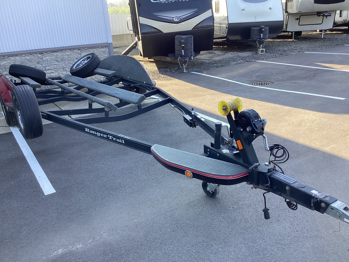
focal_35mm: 31
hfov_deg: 58.4
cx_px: 174
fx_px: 313
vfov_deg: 45.4
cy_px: 131
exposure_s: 1/120
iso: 32
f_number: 2.4
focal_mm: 3.3
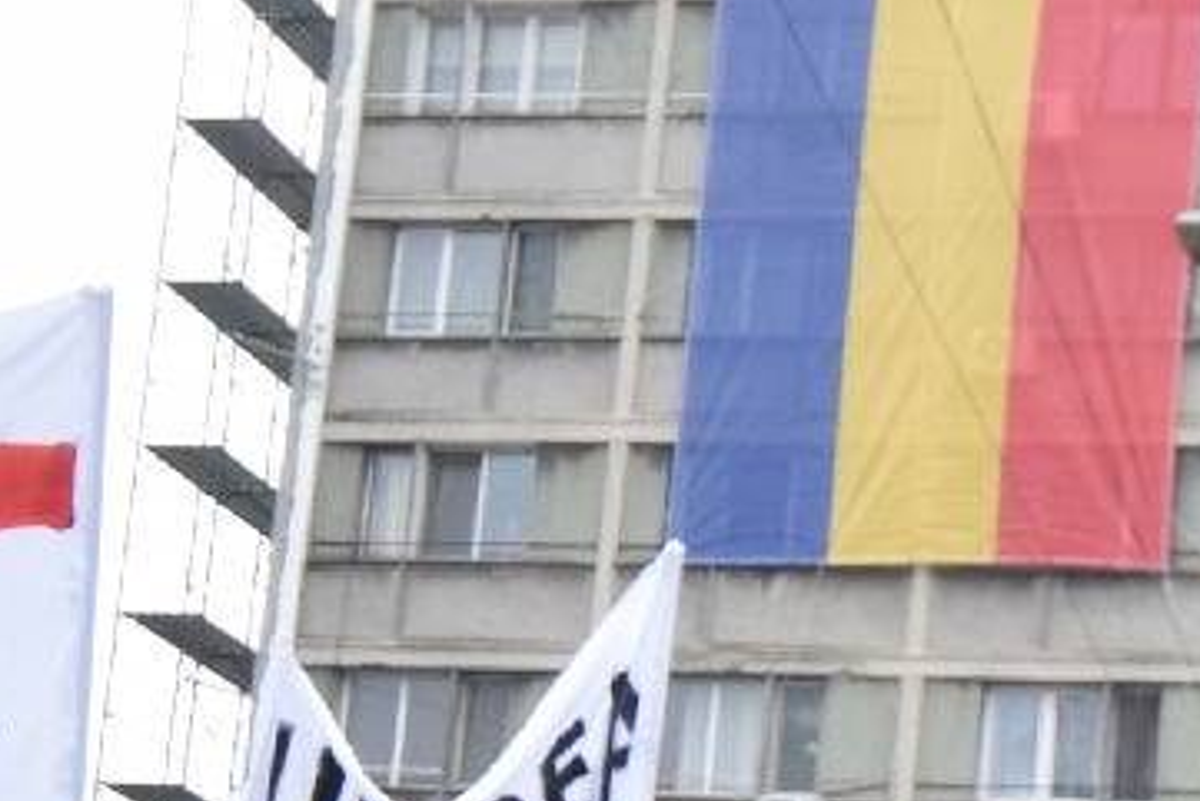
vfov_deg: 10.3
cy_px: 866
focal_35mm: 132
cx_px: 947
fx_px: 4402
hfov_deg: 15.4
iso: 160
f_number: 6.3
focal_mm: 14
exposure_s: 1/100
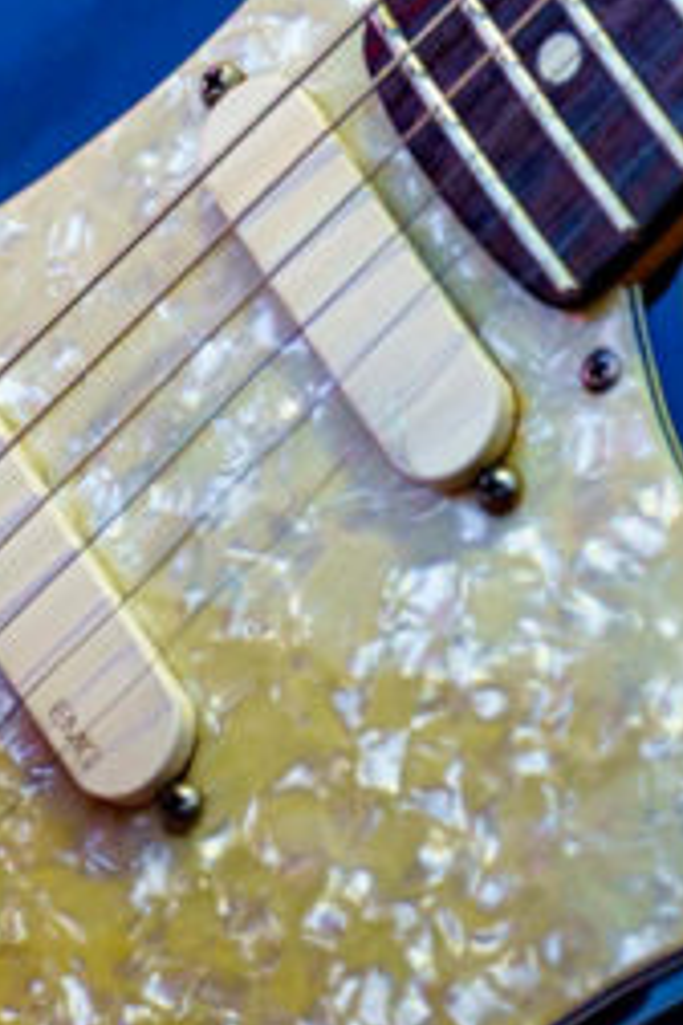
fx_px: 23362
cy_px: 94
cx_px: -87
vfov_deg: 2.5
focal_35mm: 821
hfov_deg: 1.7
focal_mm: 135
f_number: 3.5
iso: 400
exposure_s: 1/1250
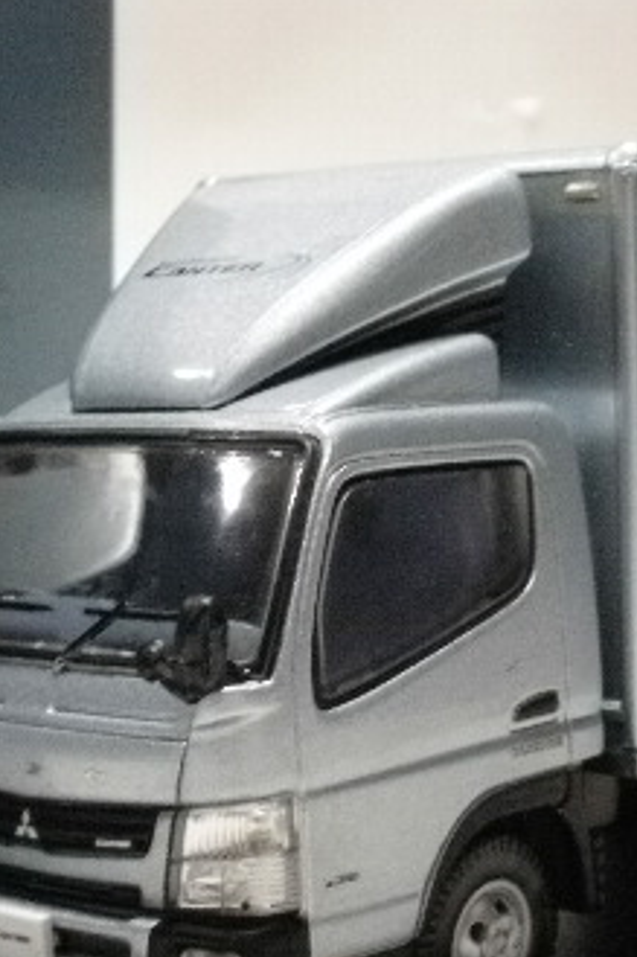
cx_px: 340
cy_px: 588
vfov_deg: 22.8
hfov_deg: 15.3
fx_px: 2365
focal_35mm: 89
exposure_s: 1/15
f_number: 4
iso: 640
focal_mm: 7.7
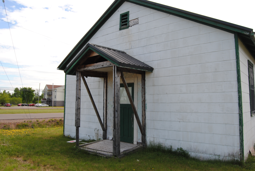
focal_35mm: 27
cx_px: 128
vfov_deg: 48.0
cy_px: 86
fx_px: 191
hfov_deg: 67.3
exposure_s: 1/200
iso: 100
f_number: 7.1
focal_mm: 18
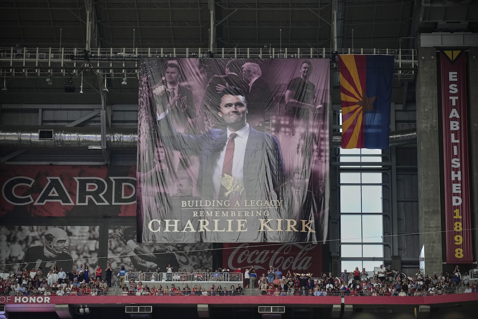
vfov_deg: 11.6
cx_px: 239
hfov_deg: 17.3
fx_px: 1567
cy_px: 160
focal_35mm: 118
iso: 2000
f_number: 2.8
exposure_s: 1/640
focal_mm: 118
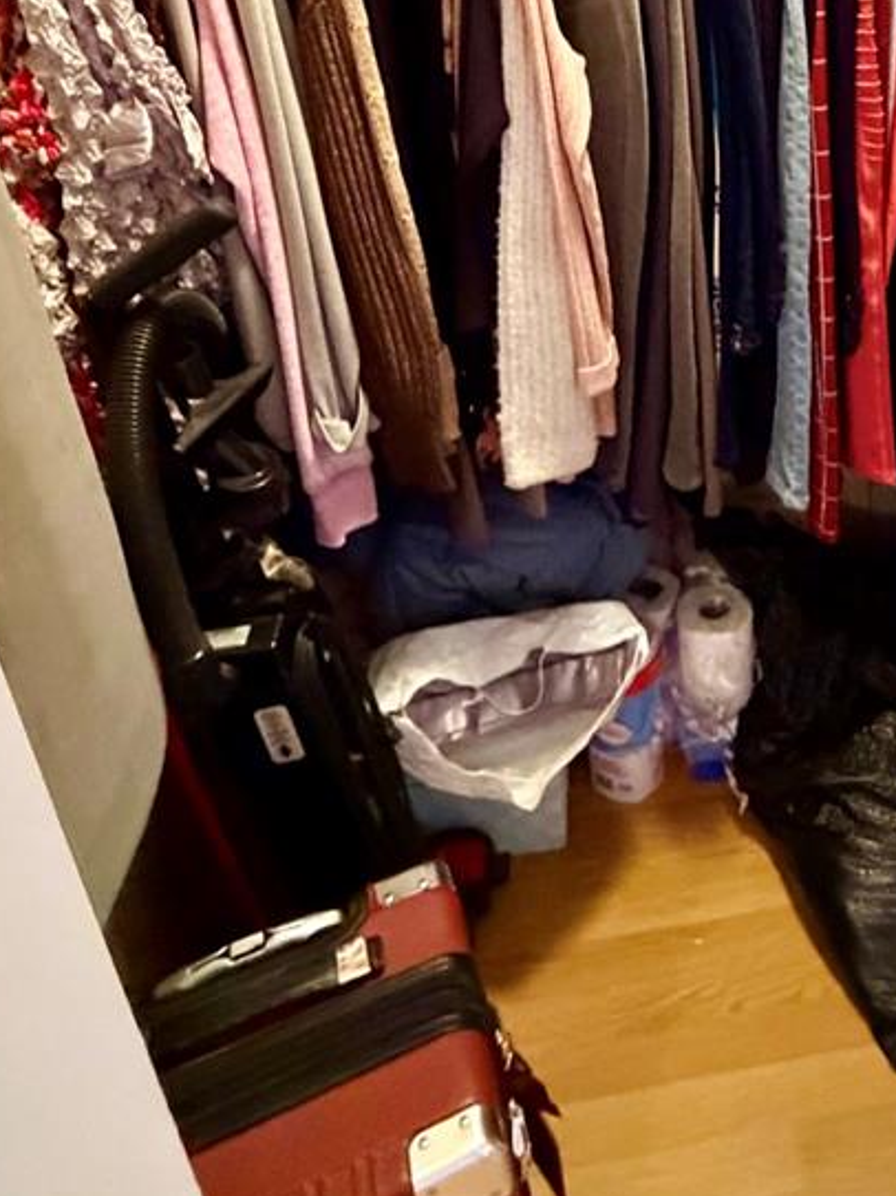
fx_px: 1071
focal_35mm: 31
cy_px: 185
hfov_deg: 43.3
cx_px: 717
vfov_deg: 53.2
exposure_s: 1/60
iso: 1000
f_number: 2.2
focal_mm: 2.22
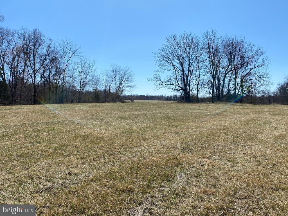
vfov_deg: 53.1
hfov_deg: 67.3
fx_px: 216
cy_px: 108
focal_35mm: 26
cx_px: 144
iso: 32
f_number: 1.8
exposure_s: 1/4444
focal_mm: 4.25
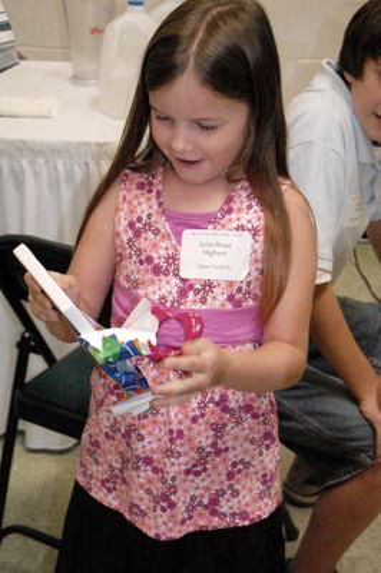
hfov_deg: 19.7
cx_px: 190
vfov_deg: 29.3
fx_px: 1097
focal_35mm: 69
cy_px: 286
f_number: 5.3
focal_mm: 46
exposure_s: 1/160
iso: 1600
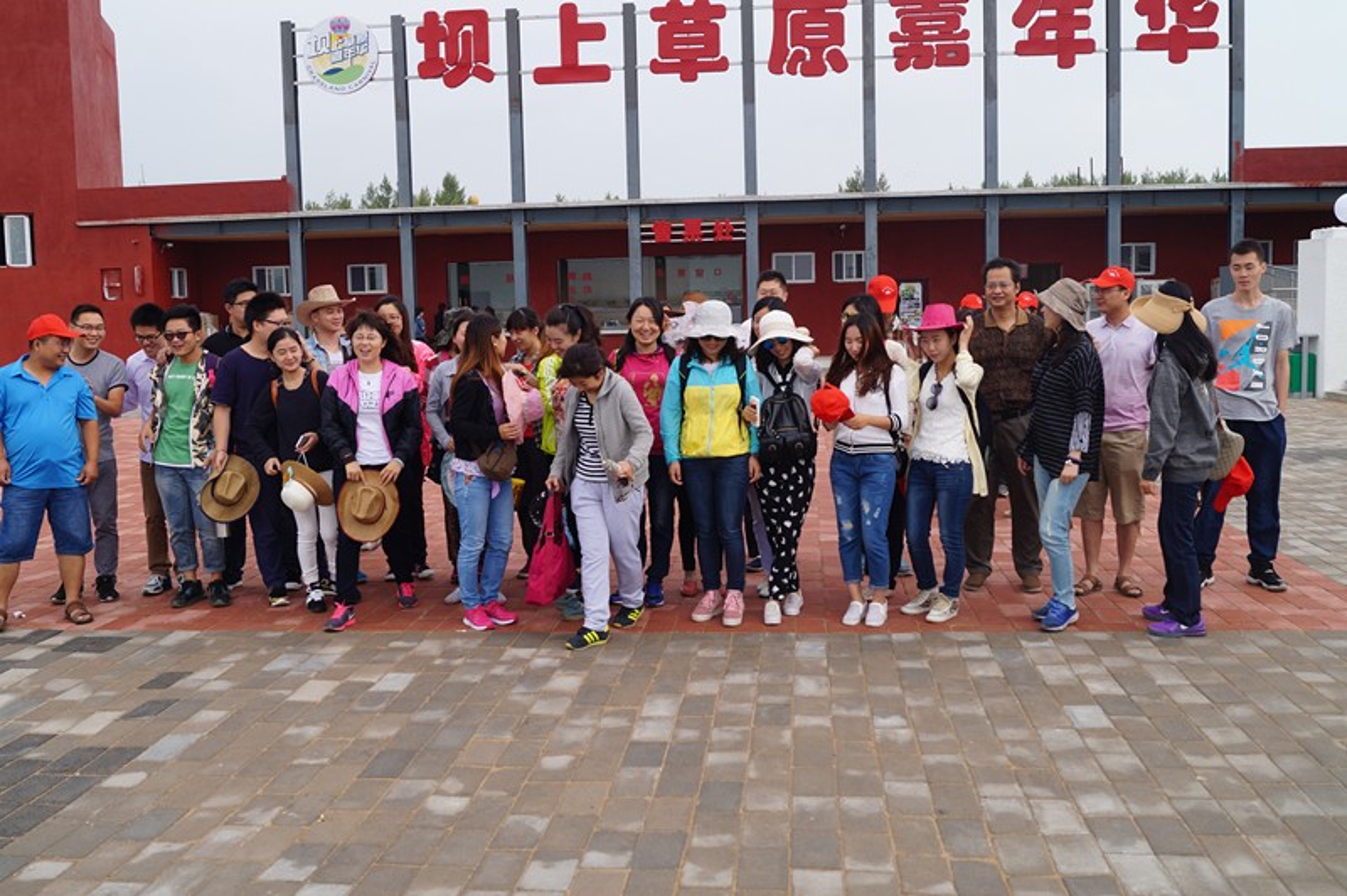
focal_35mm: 36
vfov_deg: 36.8
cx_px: 674
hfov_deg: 53.2
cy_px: 448
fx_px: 1346
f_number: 9
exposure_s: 1/125
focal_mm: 24
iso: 100
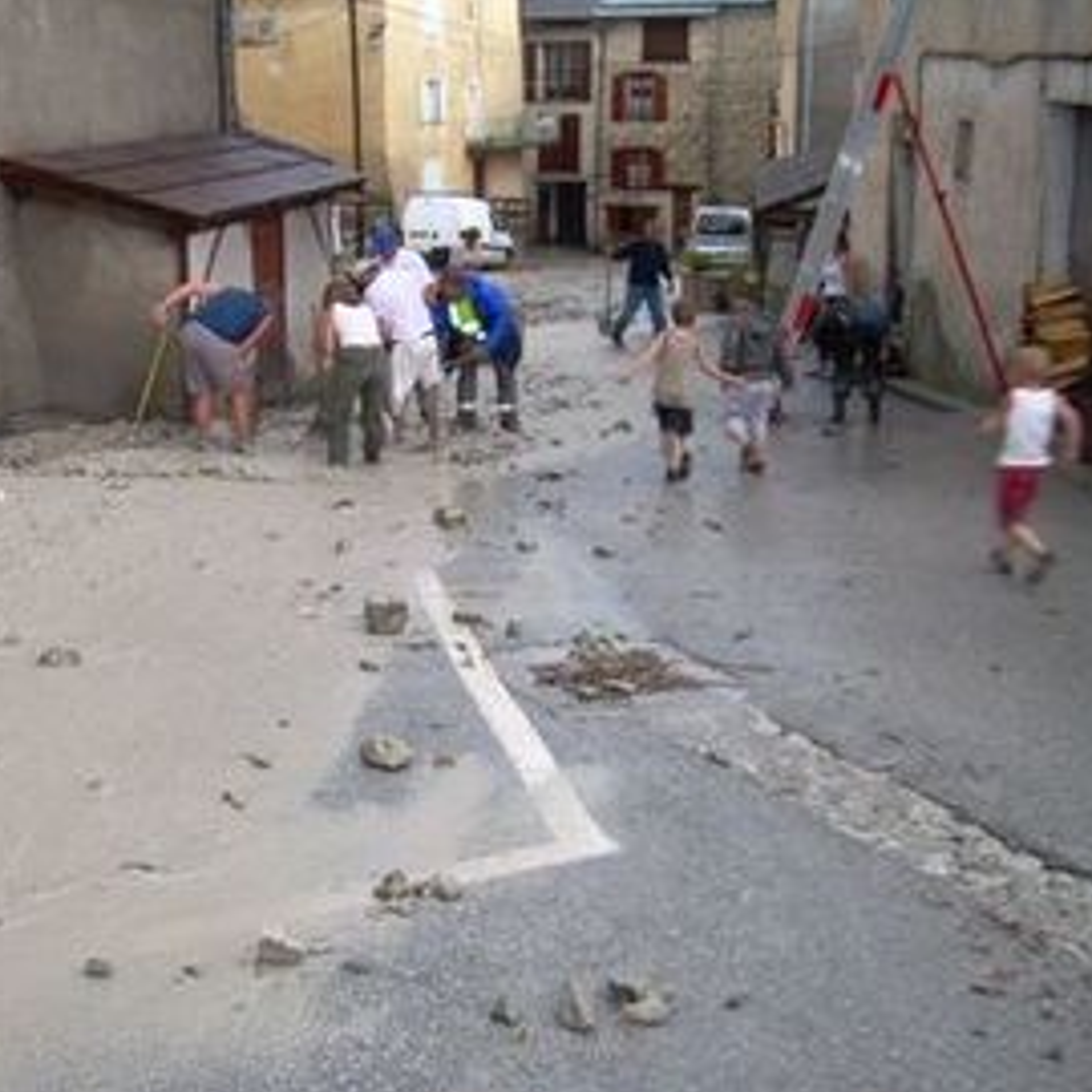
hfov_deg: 36.5
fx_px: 1642
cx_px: 396
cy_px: 552
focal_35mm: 46
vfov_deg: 36.8
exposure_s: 1/30
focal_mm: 6.3
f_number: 2.8
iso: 50
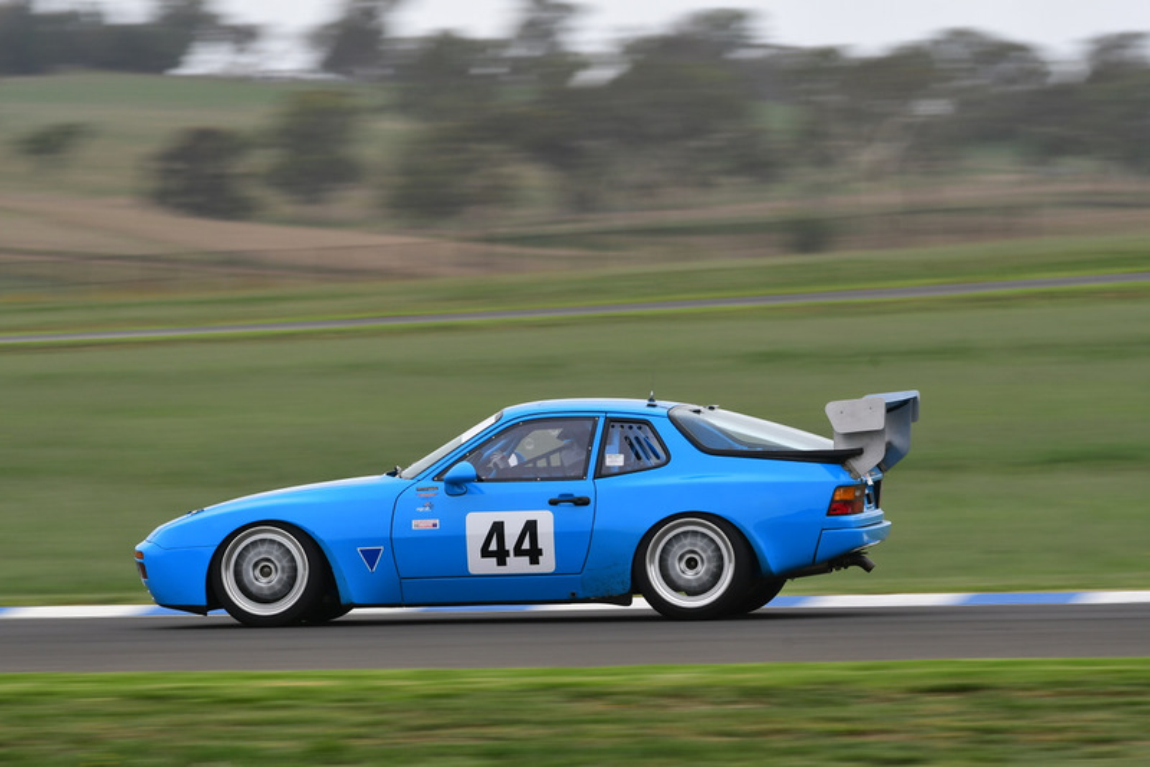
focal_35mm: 390
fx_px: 12462
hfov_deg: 5.3
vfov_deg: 3.5
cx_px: 575
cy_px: 384
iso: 160
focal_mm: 260
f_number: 10
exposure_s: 1/160
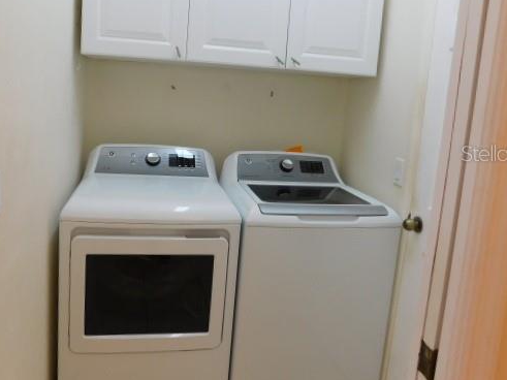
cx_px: 228
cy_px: 153
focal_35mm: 30
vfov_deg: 46.5
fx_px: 439
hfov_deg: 59.9
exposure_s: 1/40
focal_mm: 4
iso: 125
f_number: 3
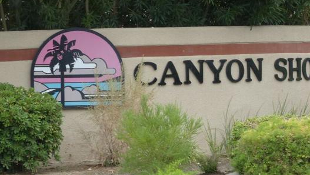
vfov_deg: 4.2
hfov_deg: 7.4
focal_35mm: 292
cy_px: 147
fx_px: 2401
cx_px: 292
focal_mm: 24.8
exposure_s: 1/320
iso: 100
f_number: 4
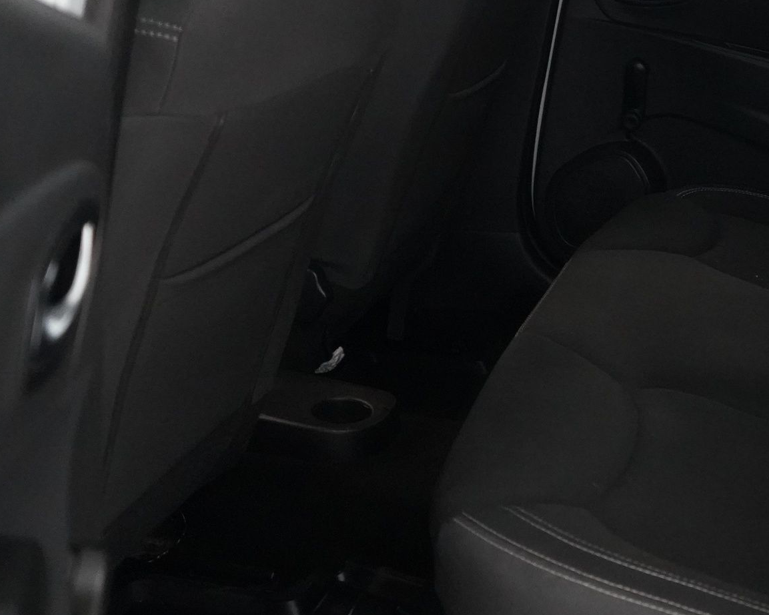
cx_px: 740
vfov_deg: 26.6
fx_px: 1297
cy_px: 219
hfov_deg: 31.0
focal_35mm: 57
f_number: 3.5
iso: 12800
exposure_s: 1/125
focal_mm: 28
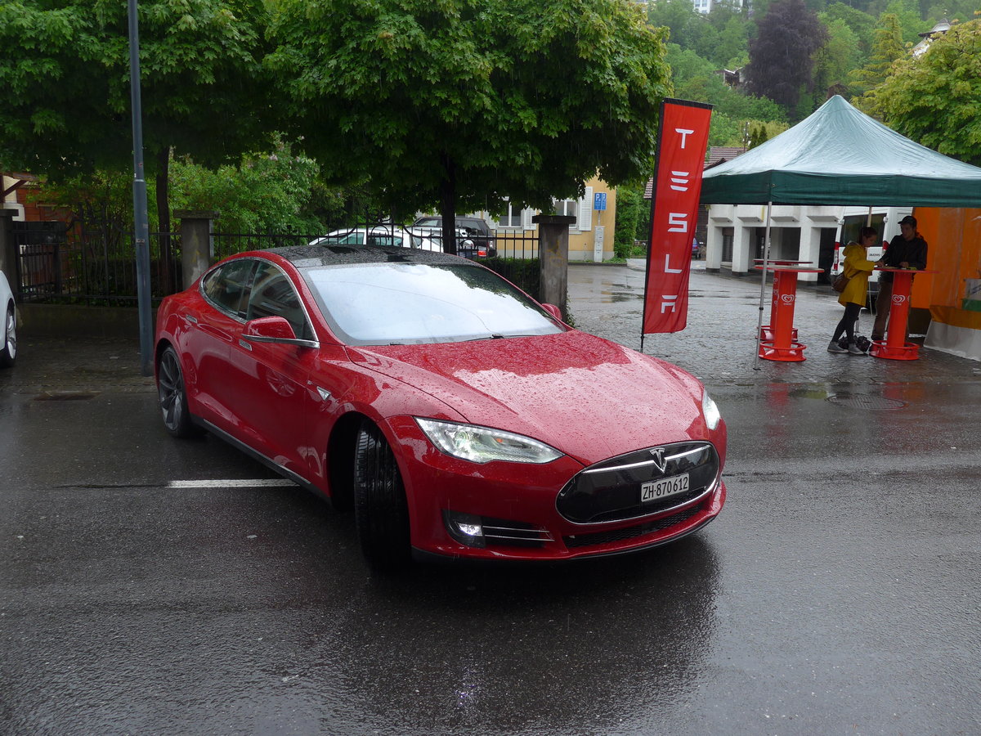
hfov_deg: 61.7
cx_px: 490
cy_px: 368
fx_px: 822
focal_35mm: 29
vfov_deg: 48.2
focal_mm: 6
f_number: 2.8
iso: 80
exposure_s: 1/125
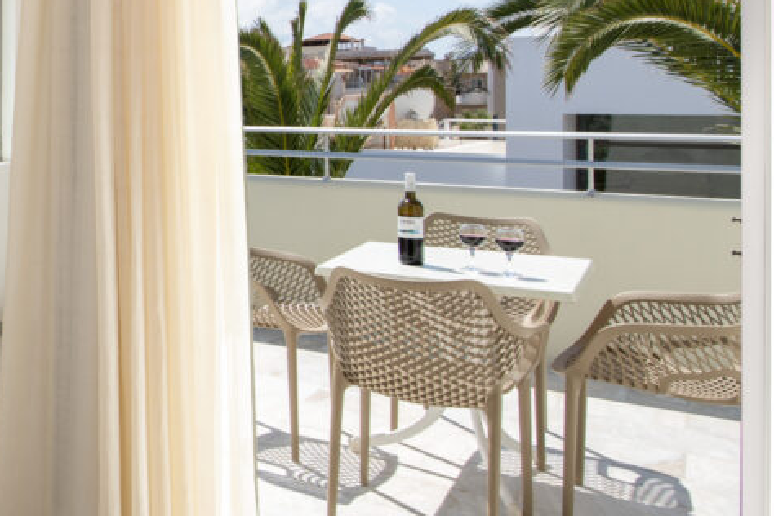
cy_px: 111
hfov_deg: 34.6
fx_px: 924
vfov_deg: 30.5
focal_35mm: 43
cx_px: -191
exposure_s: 1/25
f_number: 11
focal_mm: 17
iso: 100
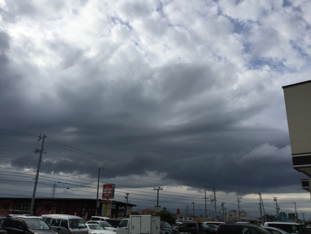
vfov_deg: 45.4
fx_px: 279
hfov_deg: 58.4
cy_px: 117
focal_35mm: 31
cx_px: 156
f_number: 2.4
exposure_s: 1/2203
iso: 25
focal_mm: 3.3
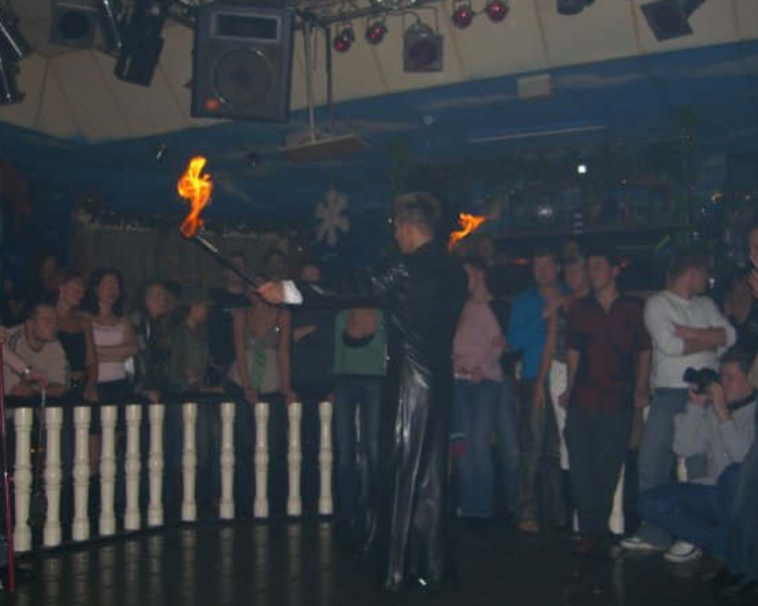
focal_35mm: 40
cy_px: 301
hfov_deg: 45.8
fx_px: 898
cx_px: 359
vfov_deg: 37.3
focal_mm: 7.9
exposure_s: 1/60
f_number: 2.8
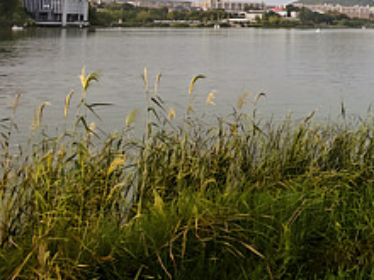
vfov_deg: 26.9
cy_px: -3
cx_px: 474
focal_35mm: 51
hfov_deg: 30.4
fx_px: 551
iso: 50
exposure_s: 1/157
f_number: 2.2
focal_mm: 2.13
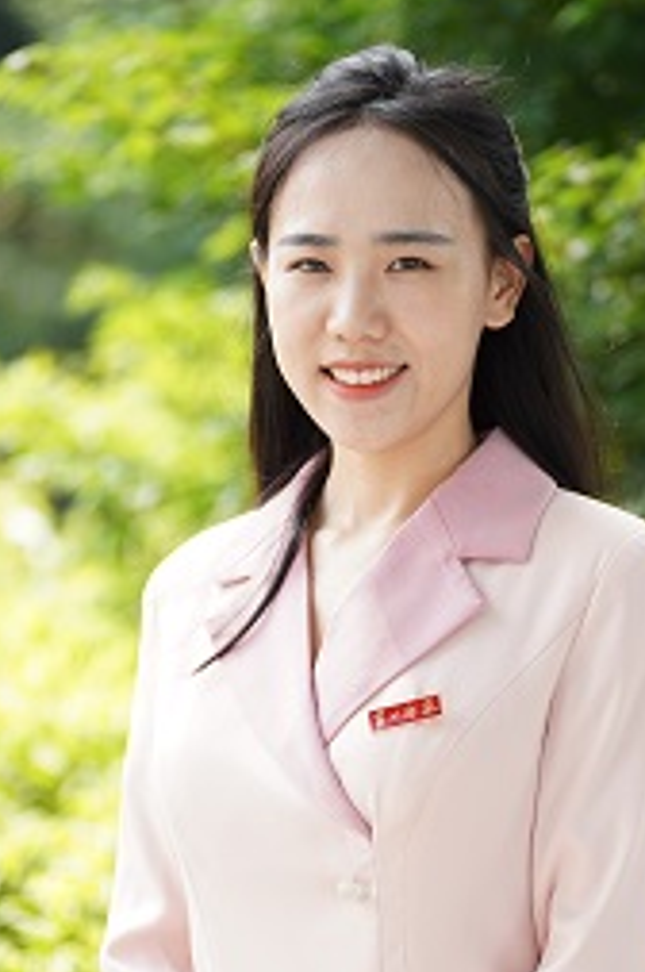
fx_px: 5039
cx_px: 338
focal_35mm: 187
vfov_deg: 11.0
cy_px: 703
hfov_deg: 7.3
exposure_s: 1/320
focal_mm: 105
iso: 100
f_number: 2.8
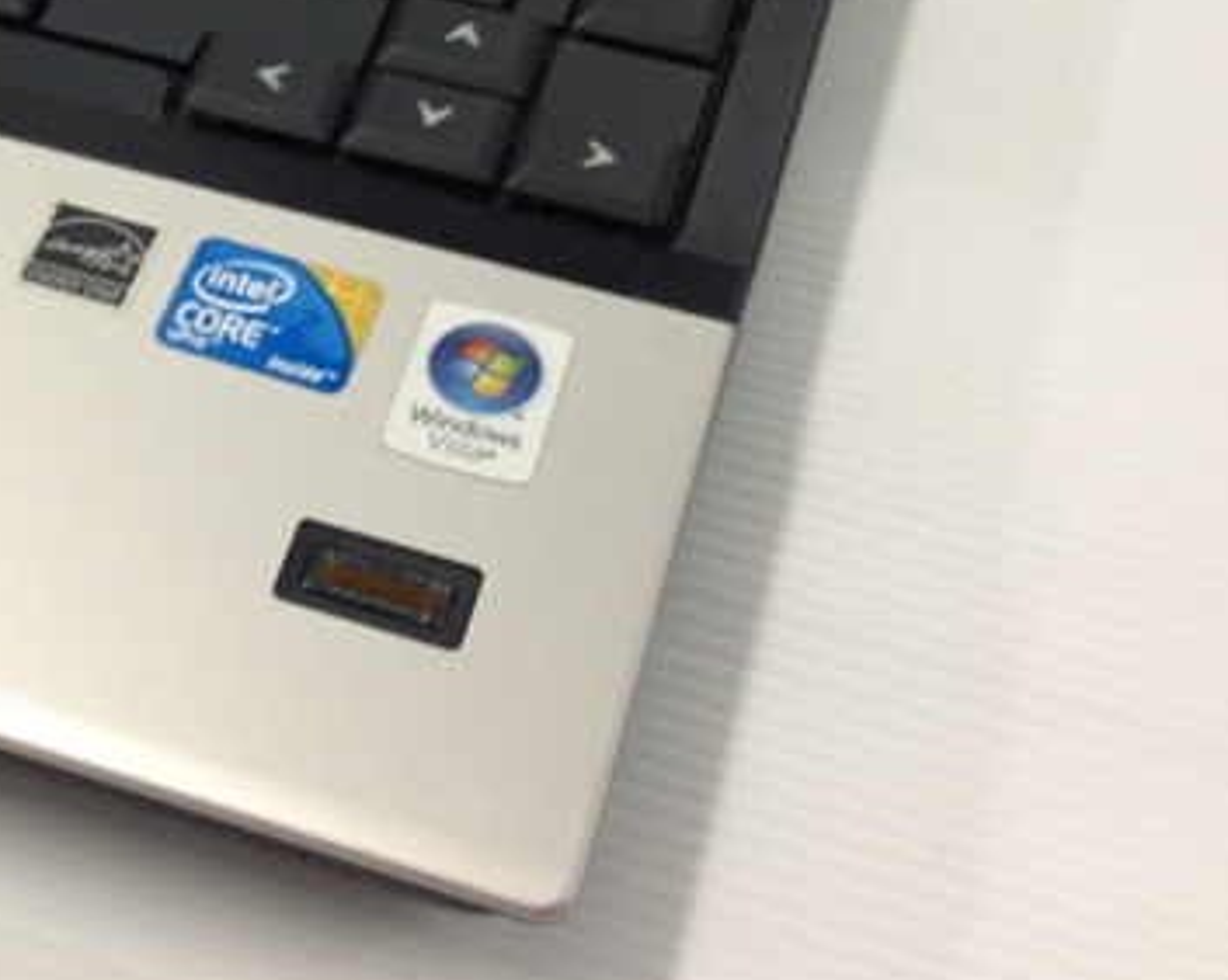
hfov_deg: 25.1
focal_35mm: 73
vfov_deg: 20.6
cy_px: 129
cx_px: 83
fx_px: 2652
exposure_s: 1/20
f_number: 2.4
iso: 64
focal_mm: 4.12
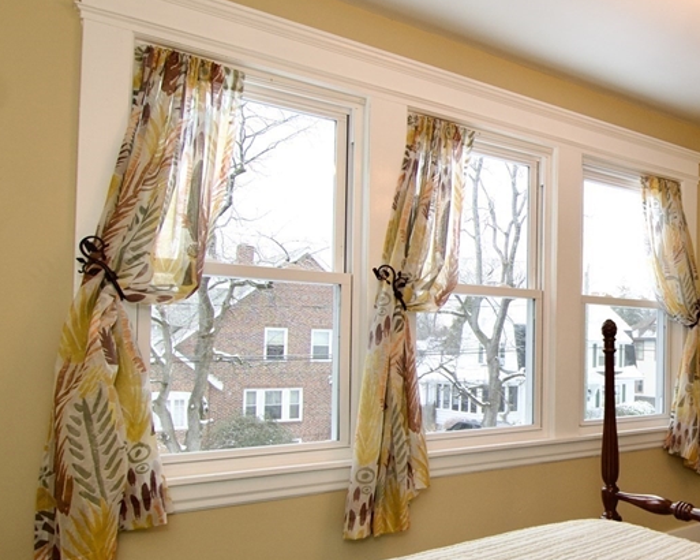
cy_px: 342
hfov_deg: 48.5
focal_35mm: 31
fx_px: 641
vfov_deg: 46.8
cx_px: 681
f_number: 4.5
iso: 400
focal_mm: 11
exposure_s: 1/80
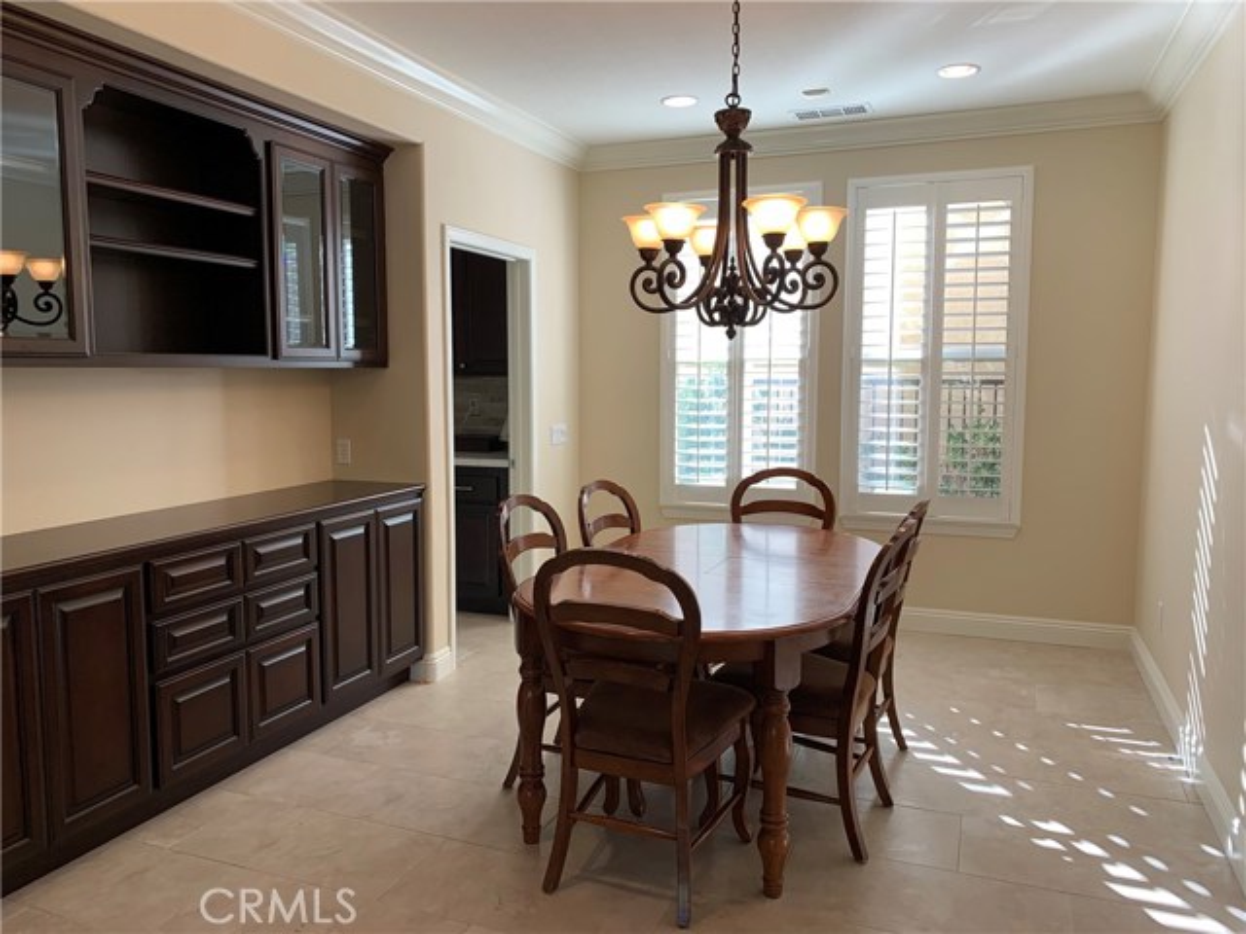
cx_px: 623
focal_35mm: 26
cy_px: 467
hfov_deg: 67.3
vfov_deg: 53.1
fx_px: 936
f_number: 1.8
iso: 40
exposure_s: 1/120
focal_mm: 4.25
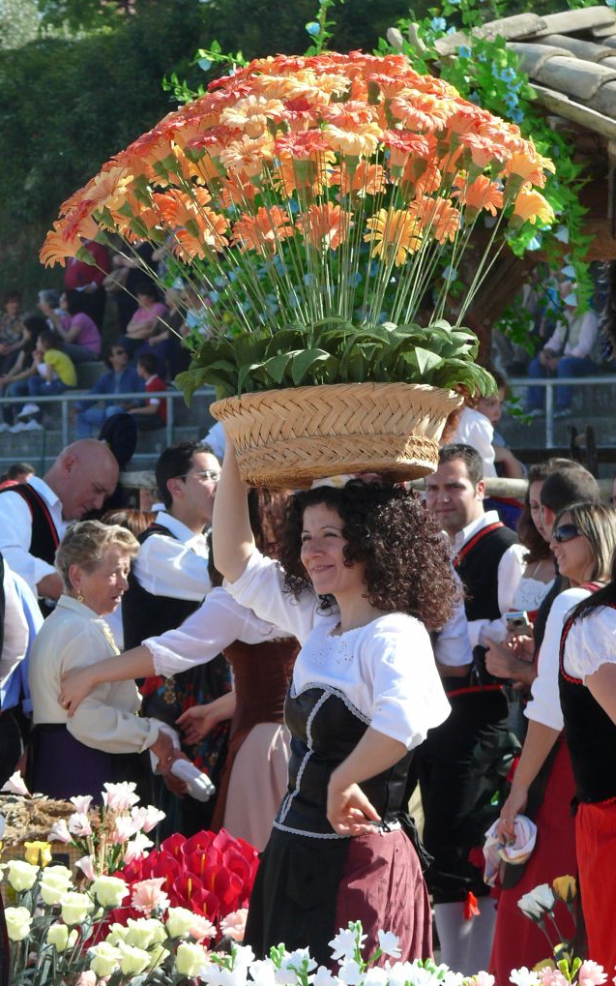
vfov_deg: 11.7
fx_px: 4807
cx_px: 336
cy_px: 493
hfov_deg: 7.3
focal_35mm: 179
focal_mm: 35.4
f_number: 4
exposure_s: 1/125
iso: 100
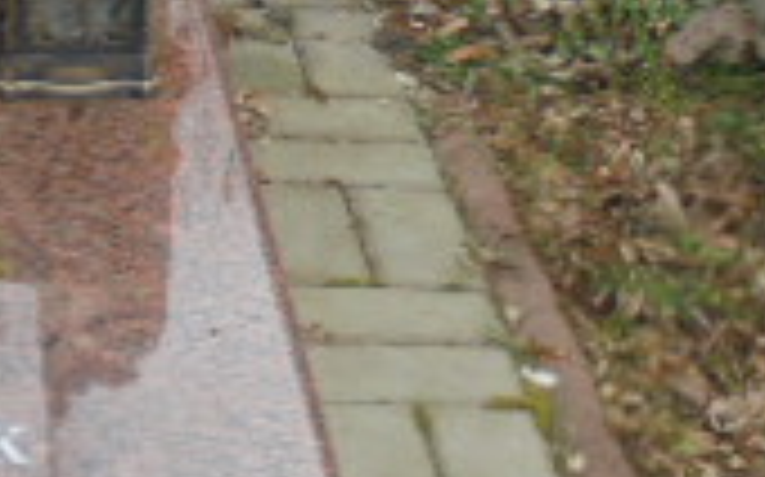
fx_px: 3167
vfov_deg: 8.6
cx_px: -180
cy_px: 68
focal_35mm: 152
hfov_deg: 13.4
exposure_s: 1/100
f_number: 4.2
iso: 100
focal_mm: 6.9
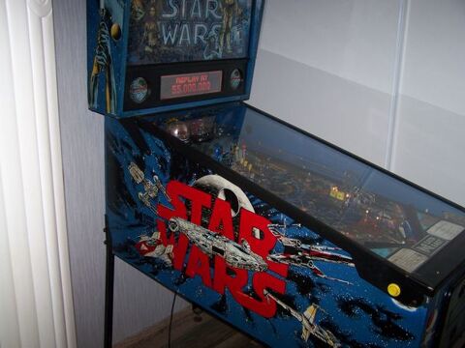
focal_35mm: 38
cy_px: 174
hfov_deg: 49.0
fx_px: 510
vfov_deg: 37.7
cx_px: 232
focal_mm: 6.3
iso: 80
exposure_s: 1/60
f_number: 2.8
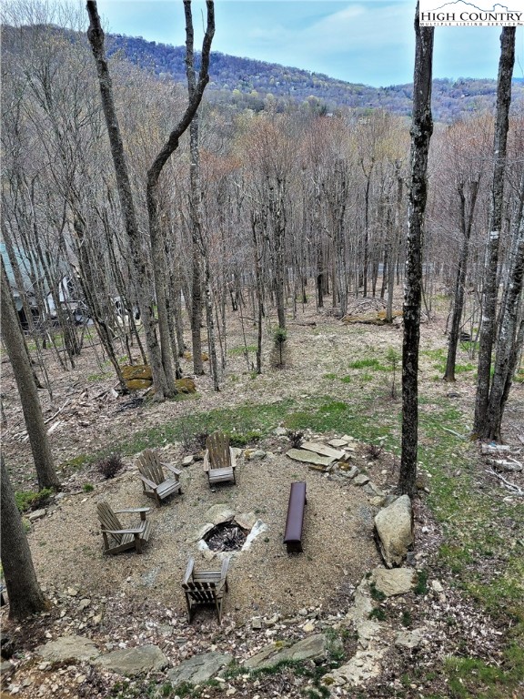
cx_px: 262
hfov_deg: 53.1
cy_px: 350
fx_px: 525
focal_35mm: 26
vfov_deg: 67.3
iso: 40
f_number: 1.8
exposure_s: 1/1090
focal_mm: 5.4
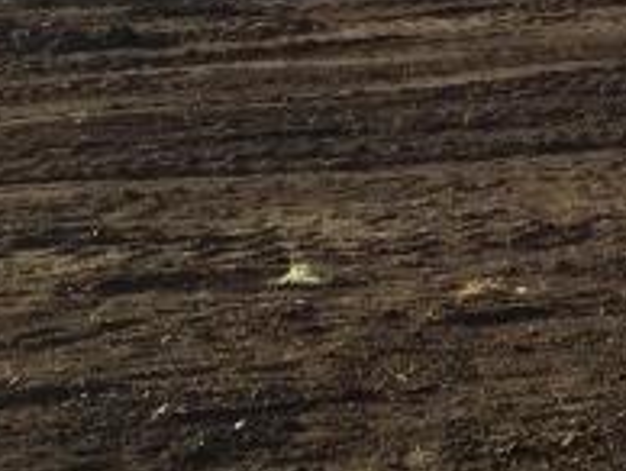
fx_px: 2770
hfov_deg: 12.0
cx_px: 1062
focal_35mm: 153
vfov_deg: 9.6
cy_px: -19
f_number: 2.2
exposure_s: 1/1721
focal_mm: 4.15
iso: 32
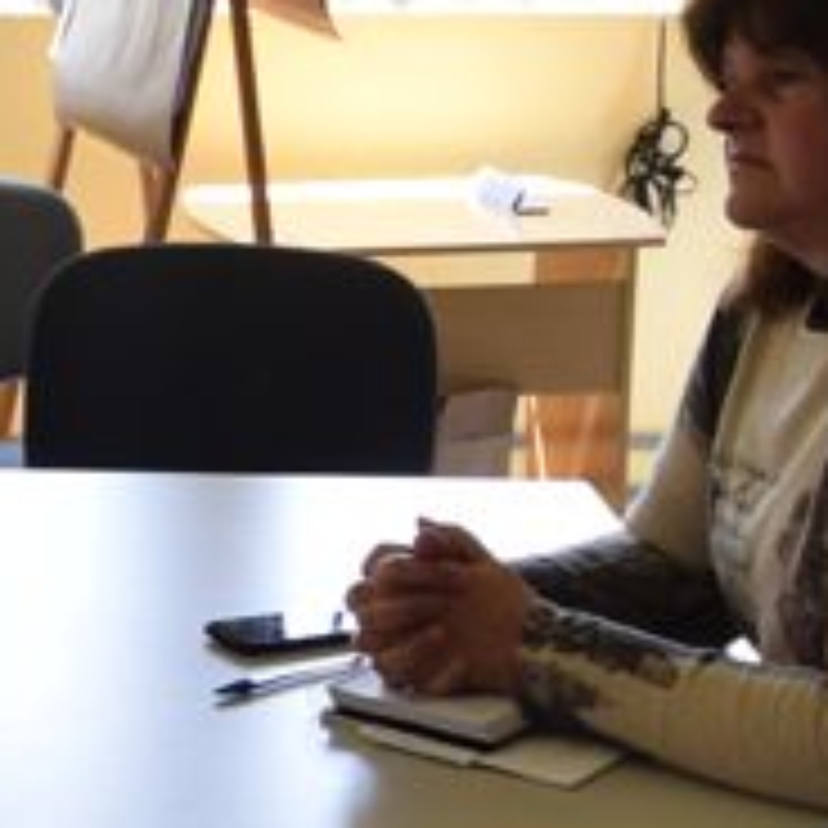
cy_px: 369
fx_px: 2814
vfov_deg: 16.7
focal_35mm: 104
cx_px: -626
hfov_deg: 14.8
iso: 400
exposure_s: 1/100
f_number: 5
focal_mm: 12
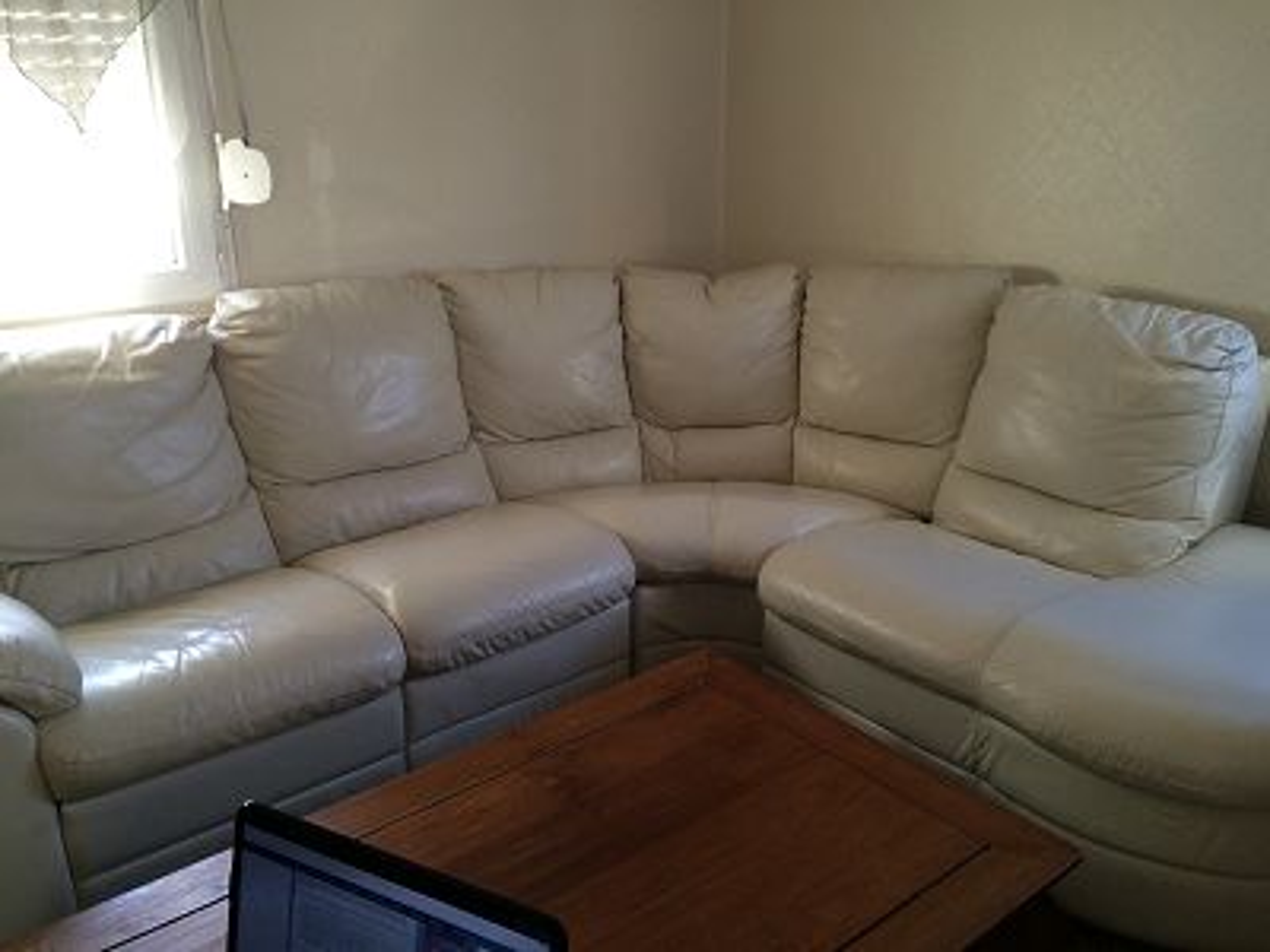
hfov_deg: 61.7
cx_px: 635
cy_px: 476
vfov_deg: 48.2
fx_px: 1064
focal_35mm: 29
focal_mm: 4.15
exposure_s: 1/30
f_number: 2.2
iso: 160
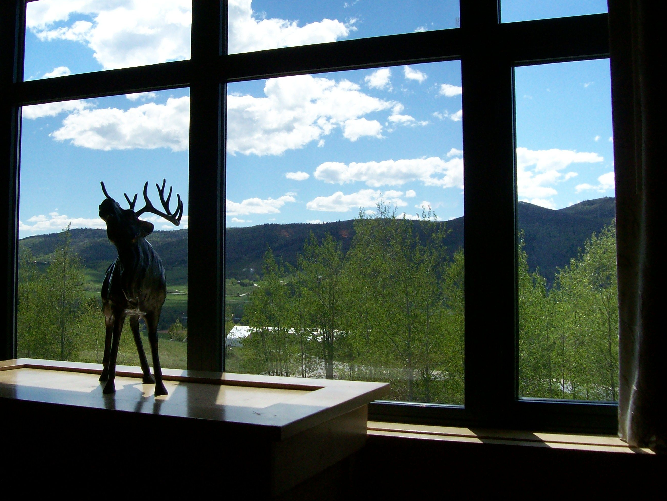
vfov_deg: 34.3
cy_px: 209
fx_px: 809
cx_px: 285
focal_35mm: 42
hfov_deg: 44.7
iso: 80
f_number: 4.8
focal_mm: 6
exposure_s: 1/248
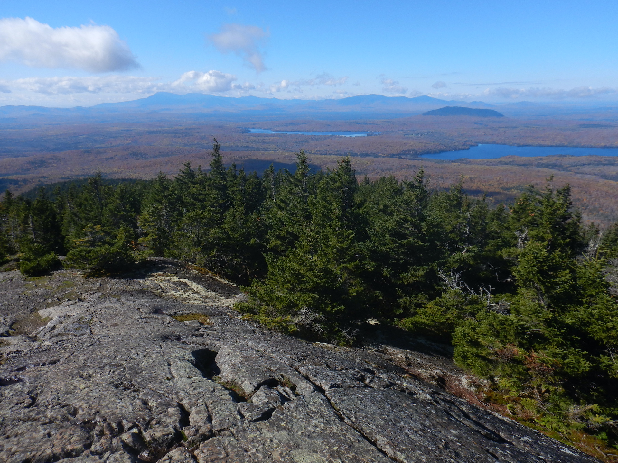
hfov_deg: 71.6
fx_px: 428
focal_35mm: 24
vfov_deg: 56.8
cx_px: 309
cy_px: 232
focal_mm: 4.3
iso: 125
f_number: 4.1
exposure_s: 1/1000
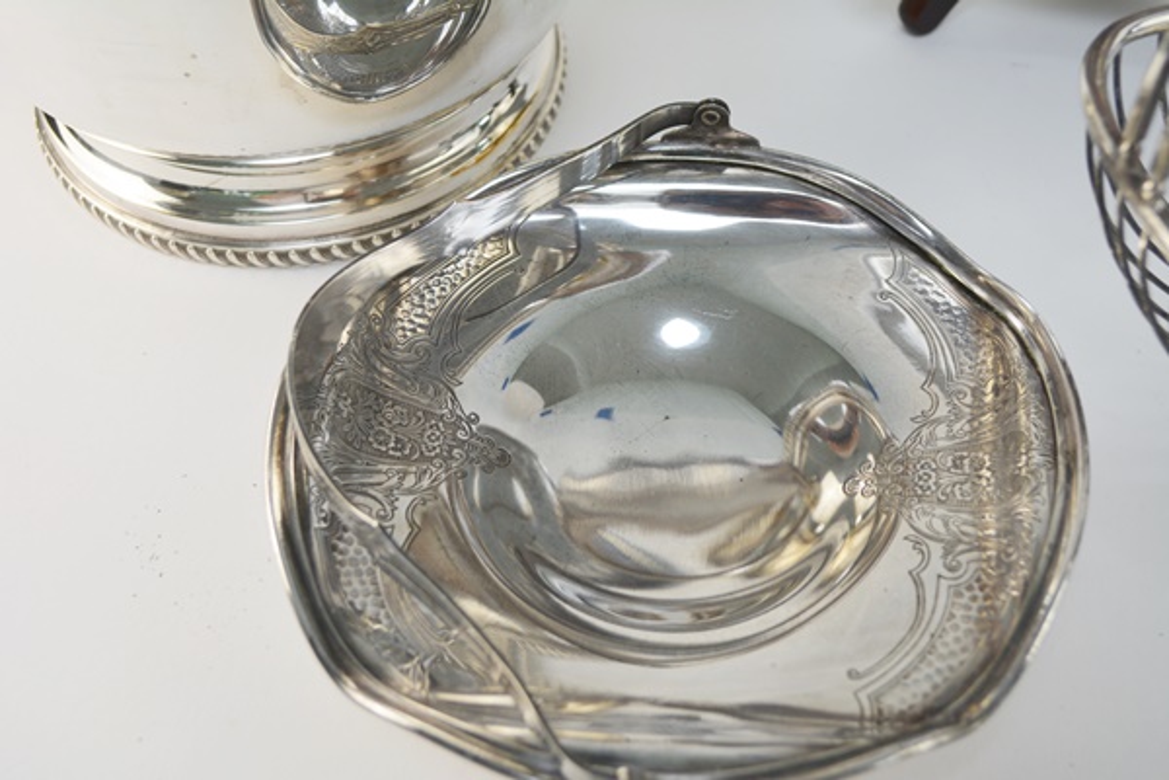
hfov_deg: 38.9
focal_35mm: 51
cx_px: 584
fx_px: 1656
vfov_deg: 26.5
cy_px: 390
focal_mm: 34
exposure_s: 1/160
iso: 200
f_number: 6.3
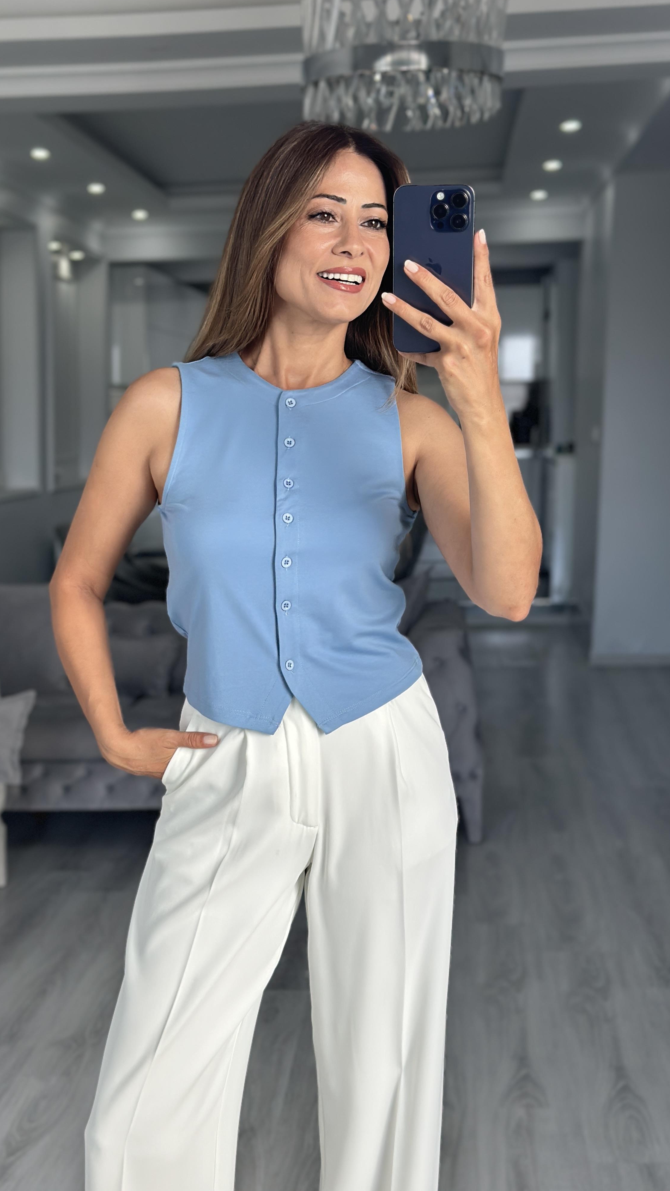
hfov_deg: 22.6
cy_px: 595
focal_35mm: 53
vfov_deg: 39.2
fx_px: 1674
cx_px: 269
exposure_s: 1/156
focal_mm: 6.86
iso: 100
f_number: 1.78
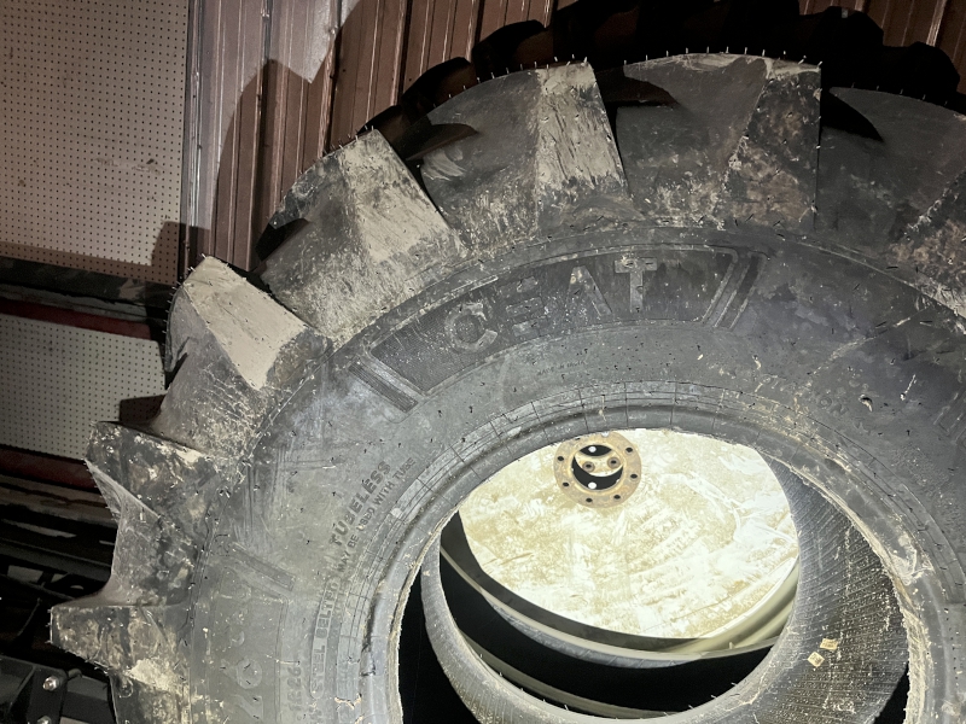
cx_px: 483
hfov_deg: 67.3
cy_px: 362
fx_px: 726
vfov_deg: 53.1
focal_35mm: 26
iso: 640
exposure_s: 1/40
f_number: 1.6
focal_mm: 5.1
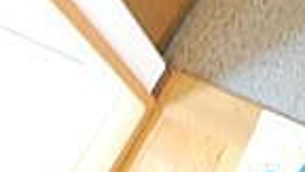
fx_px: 453
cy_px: -200
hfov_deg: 32.0
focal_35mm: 56
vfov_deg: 15.6
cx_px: 349
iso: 800
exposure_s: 1/4
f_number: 4.5
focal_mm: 8
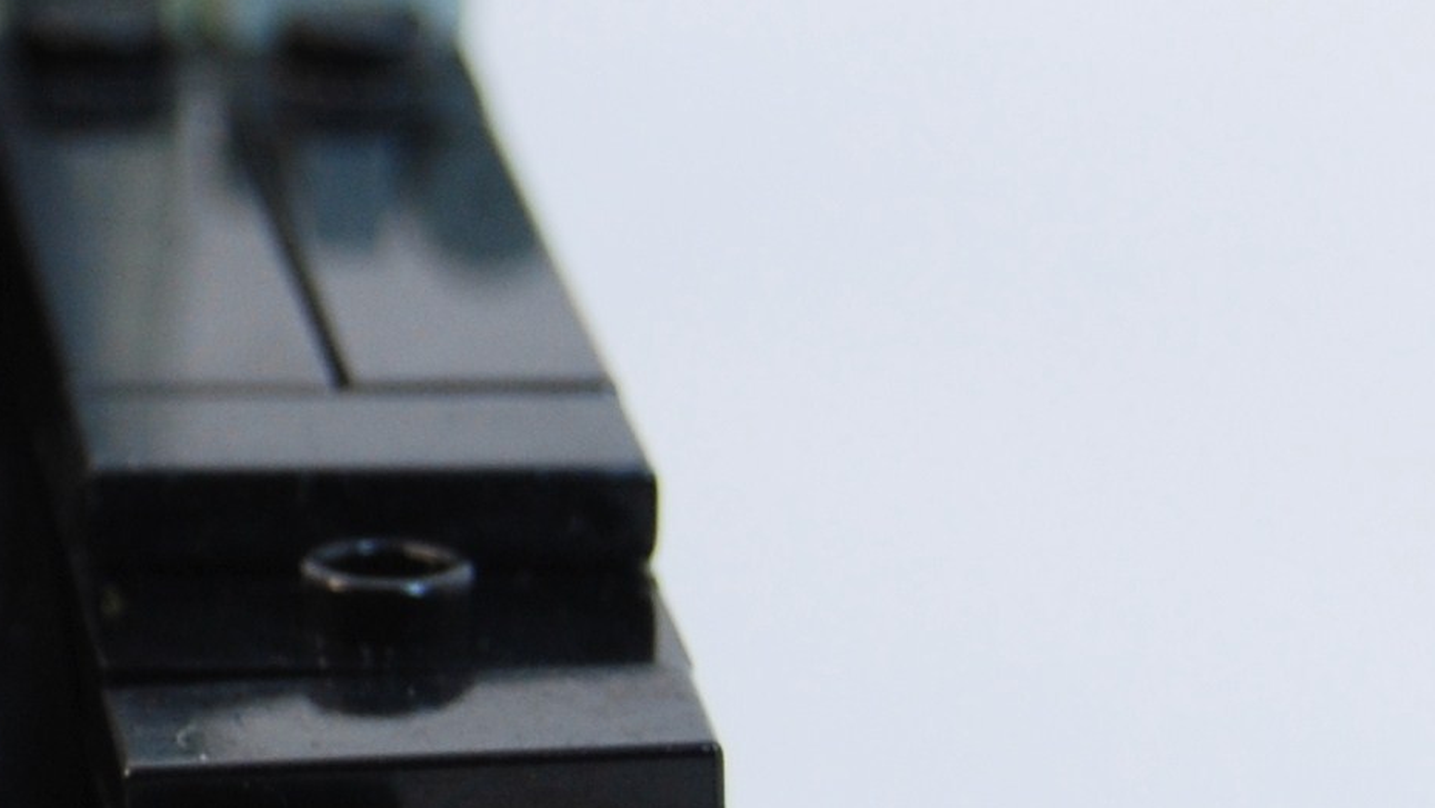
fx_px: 12978
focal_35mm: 341
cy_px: 593
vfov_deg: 3.6
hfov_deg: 6.2
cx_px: -910
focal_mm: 52
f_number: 5.6
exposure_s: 1/60
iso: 200
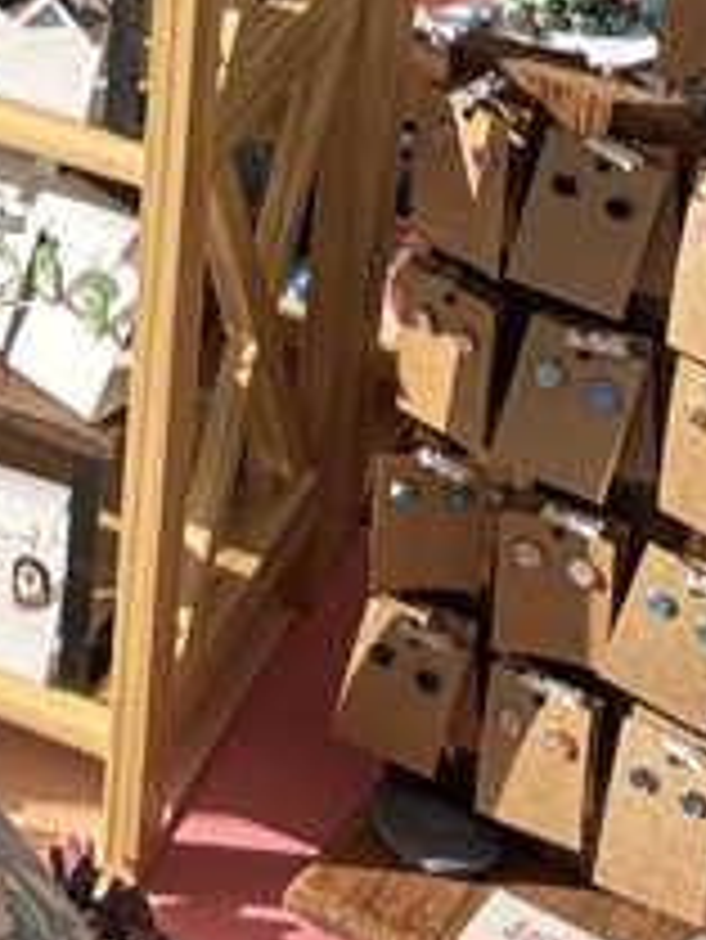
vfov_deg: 16.4
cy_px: -189
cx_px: -126
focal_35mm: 115
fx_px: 3124
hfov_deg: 12.6
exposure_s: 1/458
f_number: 1.9
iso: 25
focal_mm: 2.69
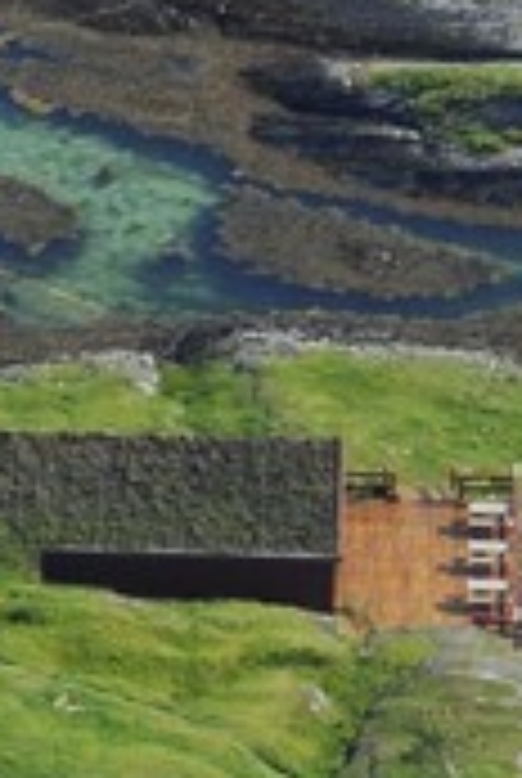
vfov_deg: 1.8
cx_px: -1935
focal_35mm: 1134
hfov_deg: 1.2
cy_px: 1295
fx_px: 24565
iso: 100
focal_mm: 82
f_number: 2.8
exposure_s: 1/1000
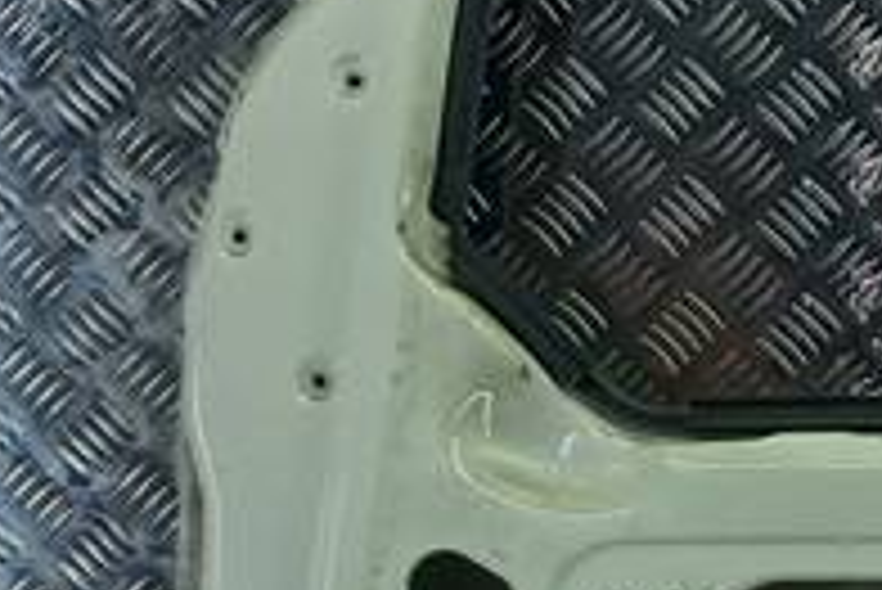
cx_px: 1224
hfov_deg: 14.3
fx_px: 3334
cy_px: 797
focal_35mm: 136
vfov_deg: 9.9
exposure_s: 1/100
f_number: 1.8
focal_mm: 4.6
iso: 40
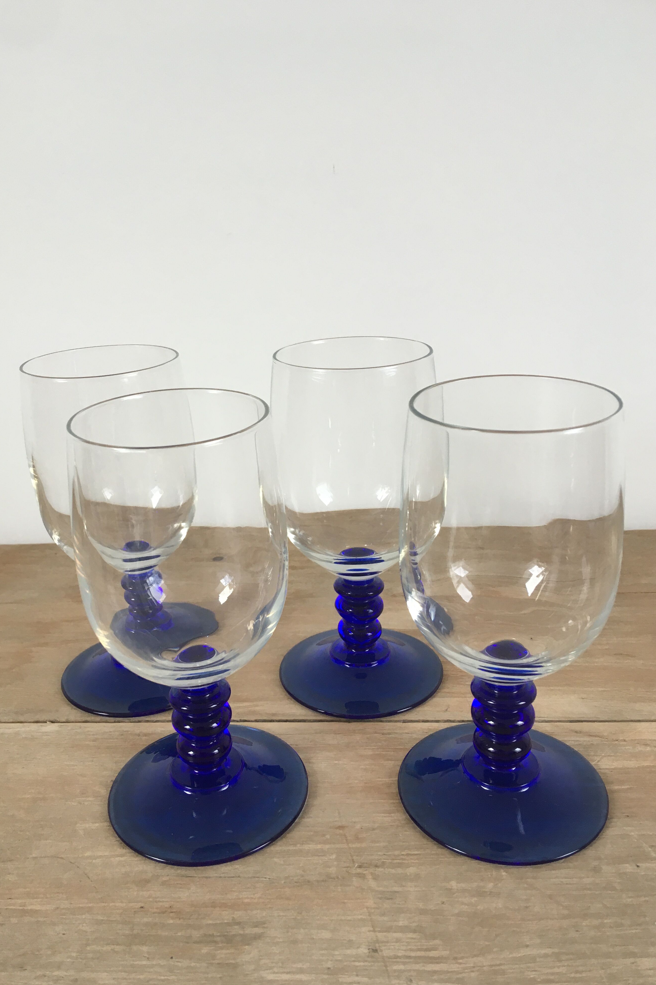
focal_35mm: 31
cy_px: 494
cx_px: 302
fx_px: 847
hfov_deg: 42.3
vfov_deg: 60.3
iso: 25
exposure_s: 1/33
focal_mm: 4.15
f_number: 2.2
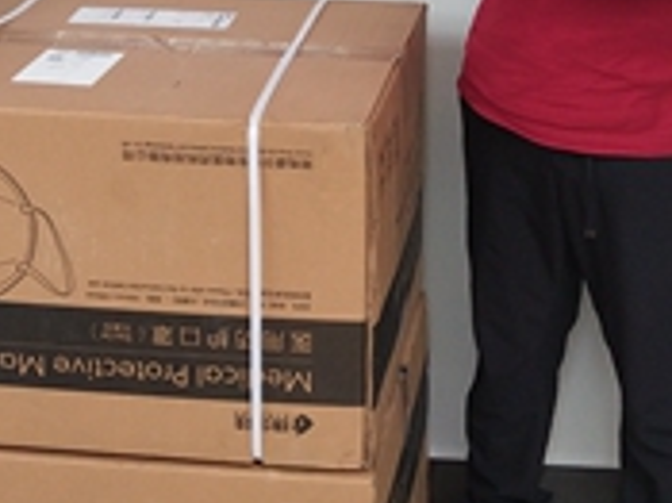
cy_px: 27
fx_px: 1998
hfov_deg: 19.0
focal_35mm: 103
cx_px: 465
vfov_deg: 14.2
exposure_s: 1/100
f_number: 1.8
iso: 77
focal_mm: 3.95
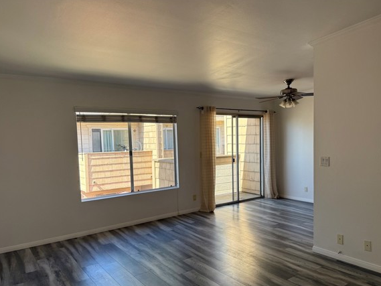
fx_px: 297
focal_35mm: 27
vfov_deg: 51.3
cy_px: 159
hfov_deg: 65.2
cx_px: 206
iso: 100
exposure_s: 1/459
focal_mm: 6.76
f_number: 1.78
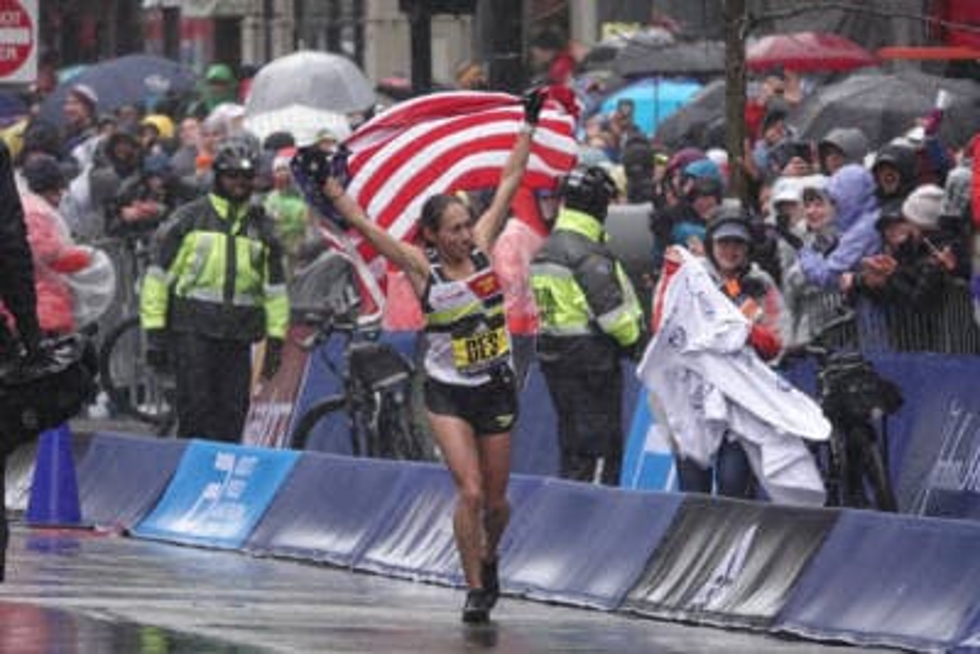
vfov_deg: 2.5
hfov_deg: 3.7
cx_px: 490
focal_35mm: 554
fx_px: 15086
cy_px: 327
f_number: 4
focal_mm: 203.2
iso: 800
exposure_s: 1/500
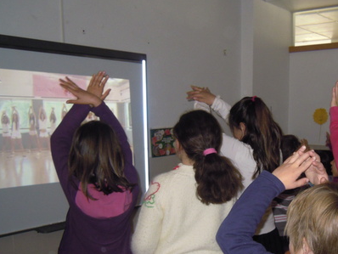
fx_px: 440
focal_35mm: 45
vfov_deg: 31.8
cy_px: 182
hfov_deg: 41.4
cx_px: 233
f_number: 2.7
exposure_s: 1/25
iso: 200
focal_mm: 5
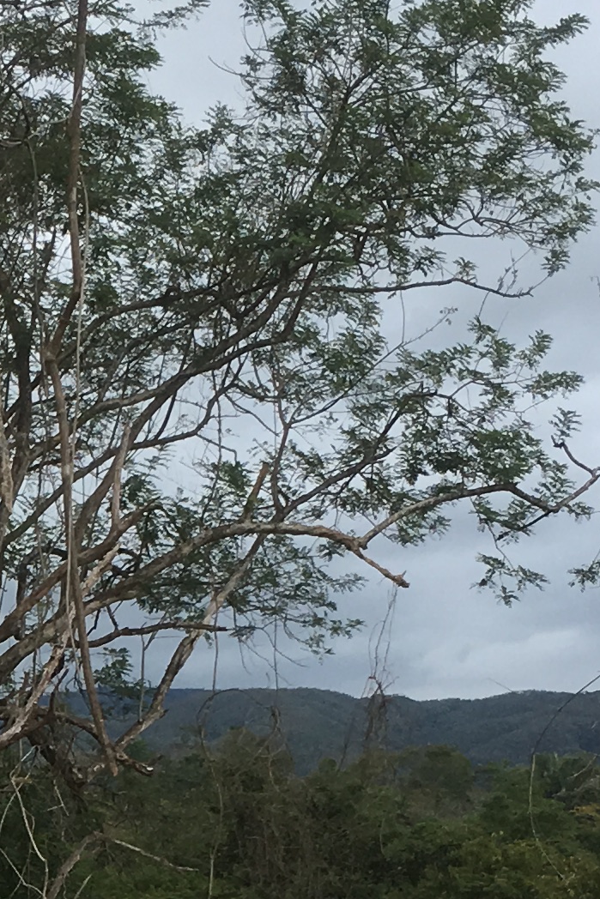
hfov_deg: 11.3
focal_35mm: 116
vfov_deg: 17.1
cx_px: -309
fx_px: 2899
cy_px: 988
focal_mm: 4.15
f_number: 2.2
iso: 25
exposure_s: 1/999
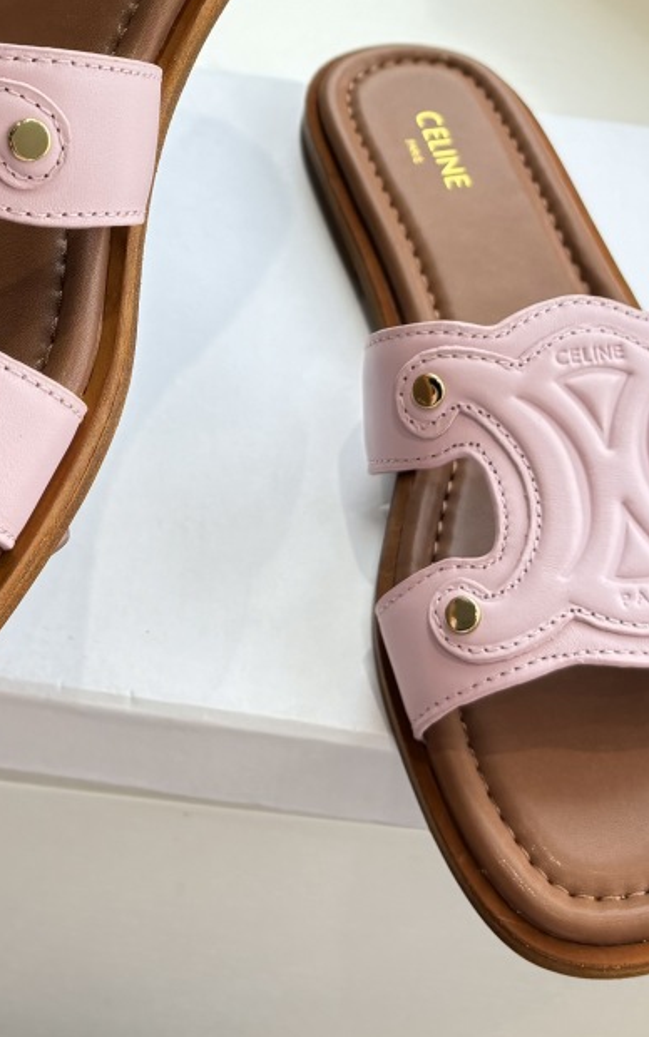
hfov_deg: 20.2
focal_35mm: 64
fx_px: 1810
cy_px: 161
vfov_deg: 30.9
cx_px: 189
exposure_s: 1/370
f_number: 1.6
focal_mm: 5.96
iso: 50
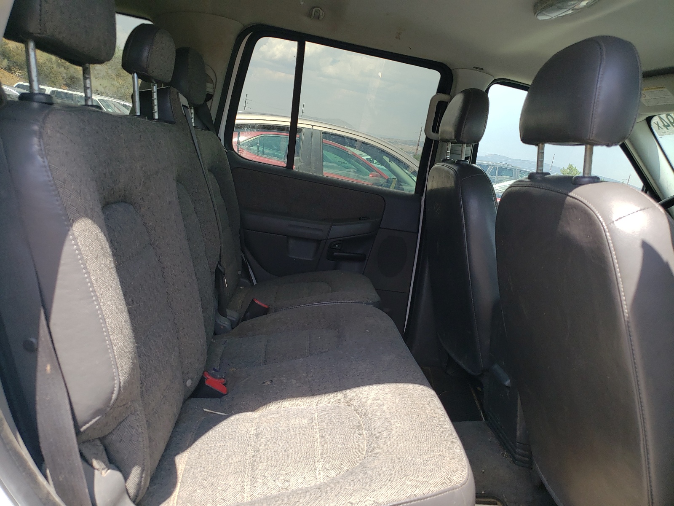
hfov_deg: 67.3
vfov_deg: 53.1
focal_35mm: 26
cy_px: 253
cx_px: 337
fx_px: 506
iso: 50
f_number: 1.5
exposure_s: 1/667
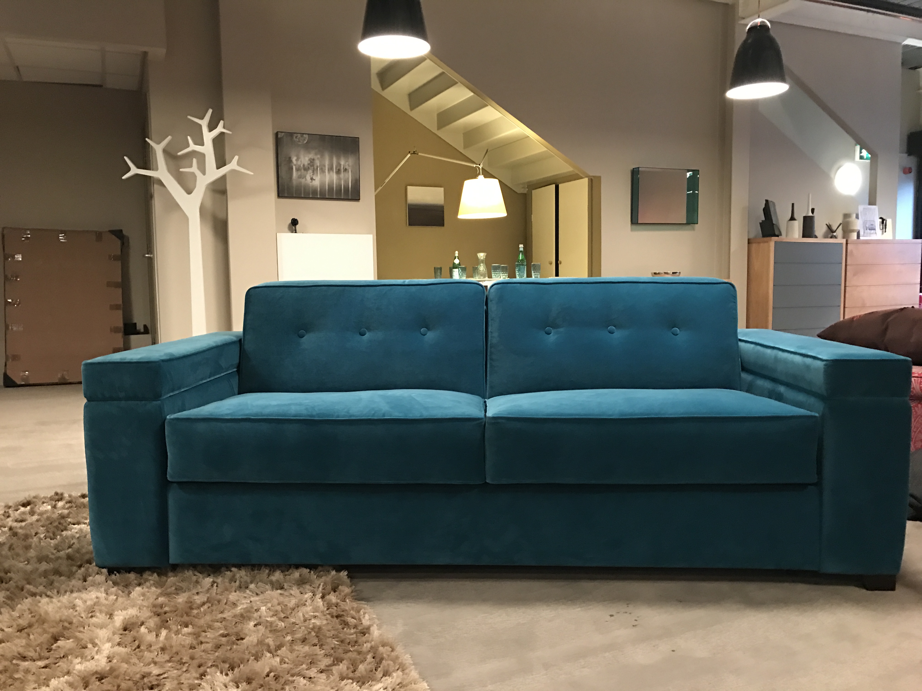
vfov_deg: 49.7
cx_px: 461
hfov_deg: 63.4
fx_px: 746
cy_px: 346
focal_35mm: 28
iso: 80
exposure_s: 1/8
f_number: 1.8
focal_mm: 3.99
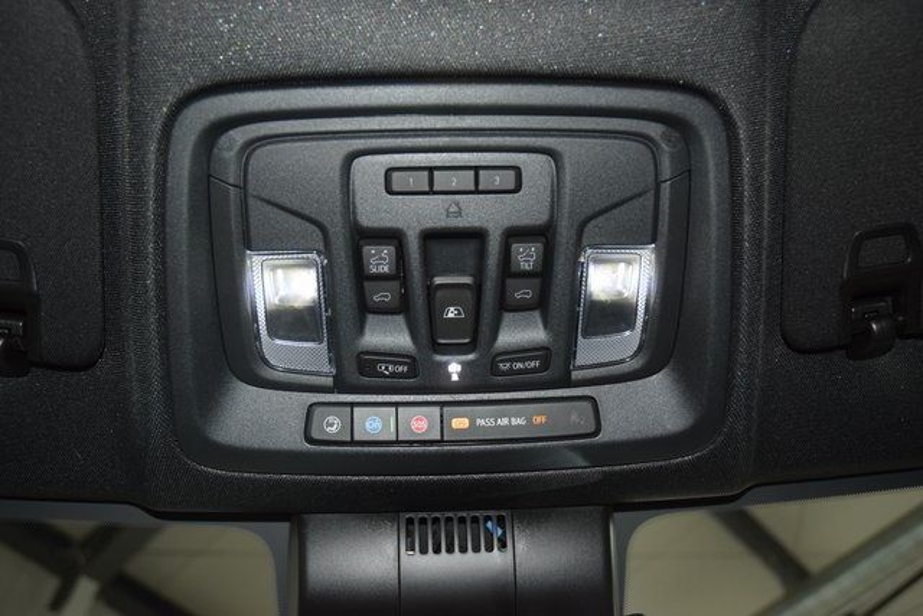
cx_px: 462
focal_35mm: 36
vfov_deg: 36.9
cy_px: 308
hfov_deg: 53.1
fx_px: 923
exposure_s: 1/80
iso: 720
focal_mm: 24
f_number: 3.8
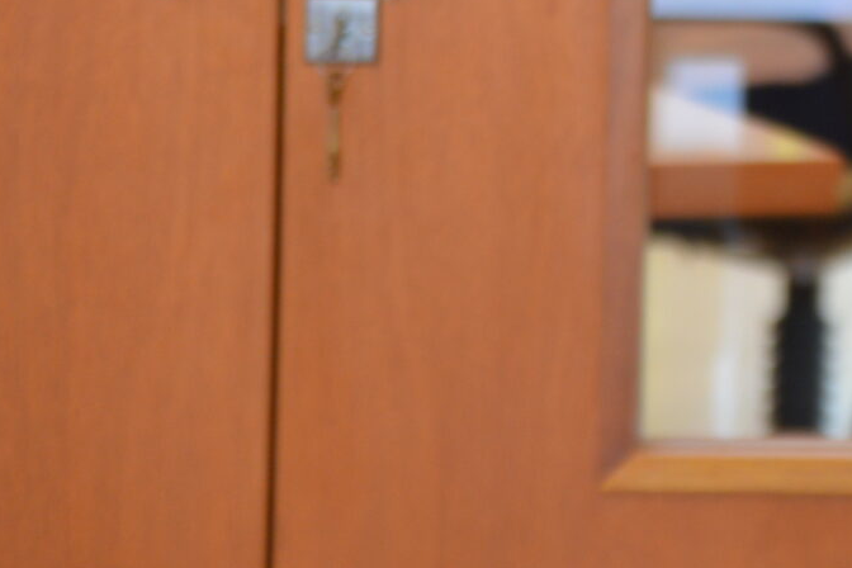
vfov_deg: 4.5
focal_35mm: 305
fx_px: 7218
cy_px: -50
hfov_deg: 6.6
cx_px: 1556
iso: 640
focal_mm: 80
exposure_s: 1/60
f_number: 4
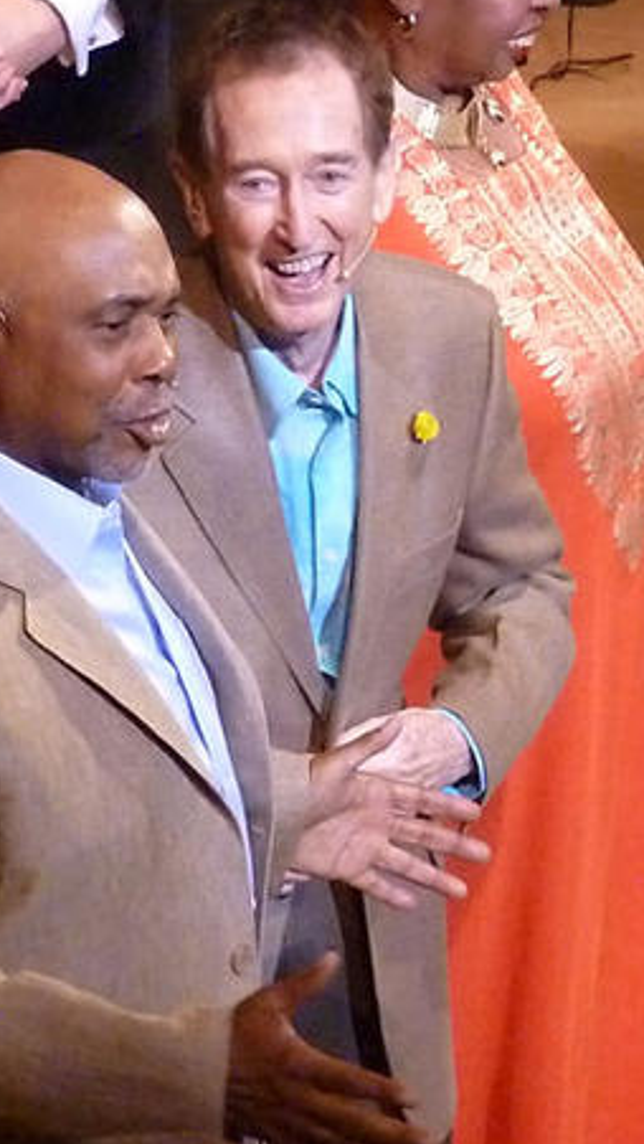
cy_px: 558
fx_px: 14255
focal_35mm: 470
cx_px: 304
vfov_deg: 4.6
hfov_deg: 2.6
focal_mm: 54.5
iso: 3200
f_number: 5.7
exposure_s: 1/100
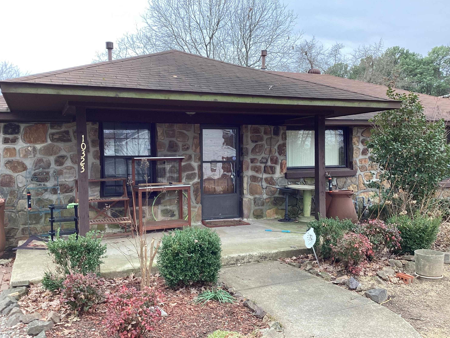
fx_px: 416
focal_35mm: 32
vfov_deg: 44.2
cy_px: 174
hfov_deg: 56.8
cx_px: 228
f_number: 2.4
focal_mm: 3.3
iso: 25
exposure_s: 1/127
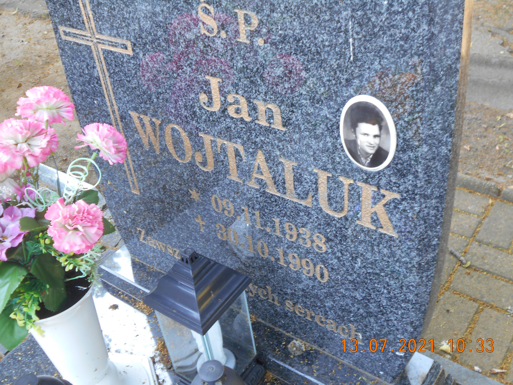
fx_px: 578
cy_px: 192
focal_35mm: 39
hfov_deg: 47.9
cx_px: 256
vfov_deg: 36.8
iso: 110
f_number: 3.9
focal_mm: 6.7
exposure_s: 1/30
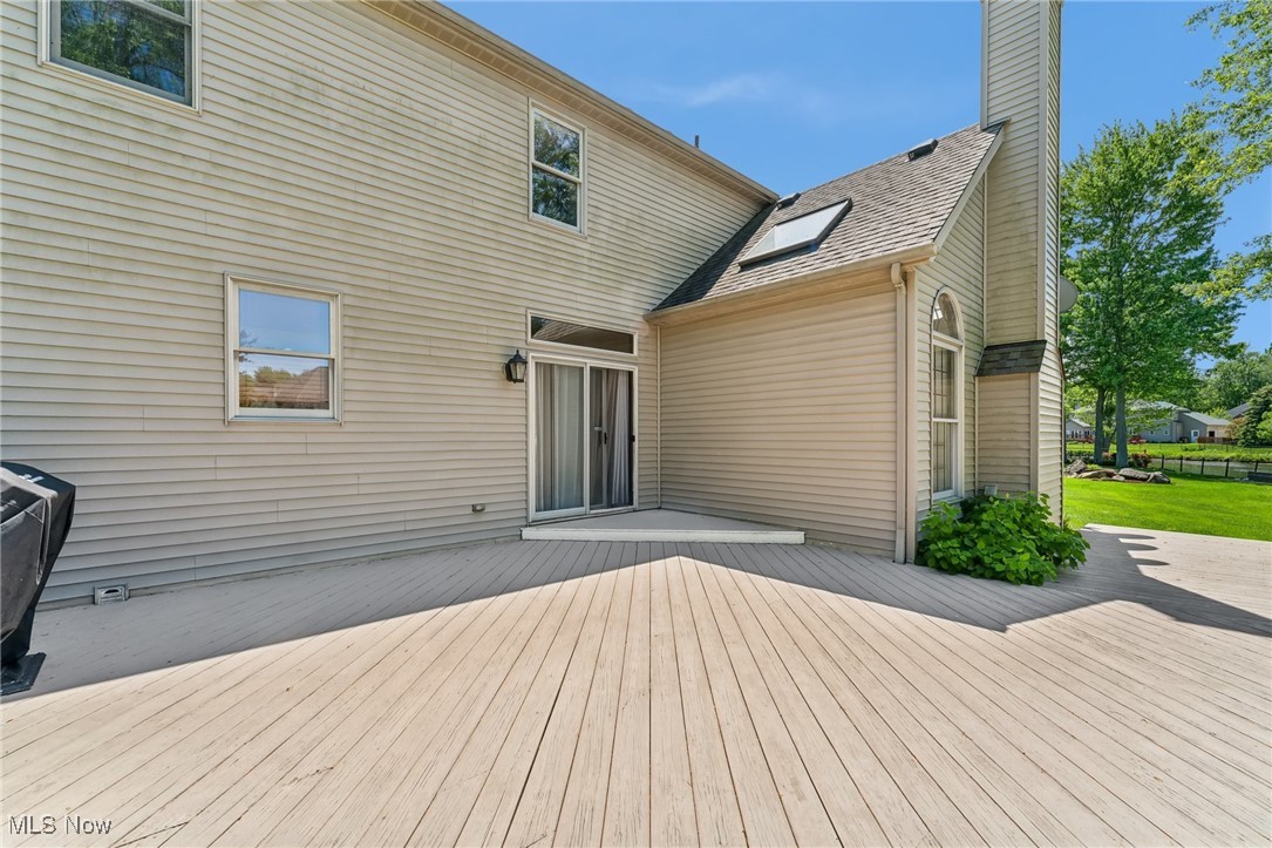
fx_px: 495
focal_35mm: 14
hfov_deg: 104.3
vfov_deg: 81.2
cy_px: 424
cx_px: 636
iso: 640
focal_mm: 14
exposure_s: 1/800
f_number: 8
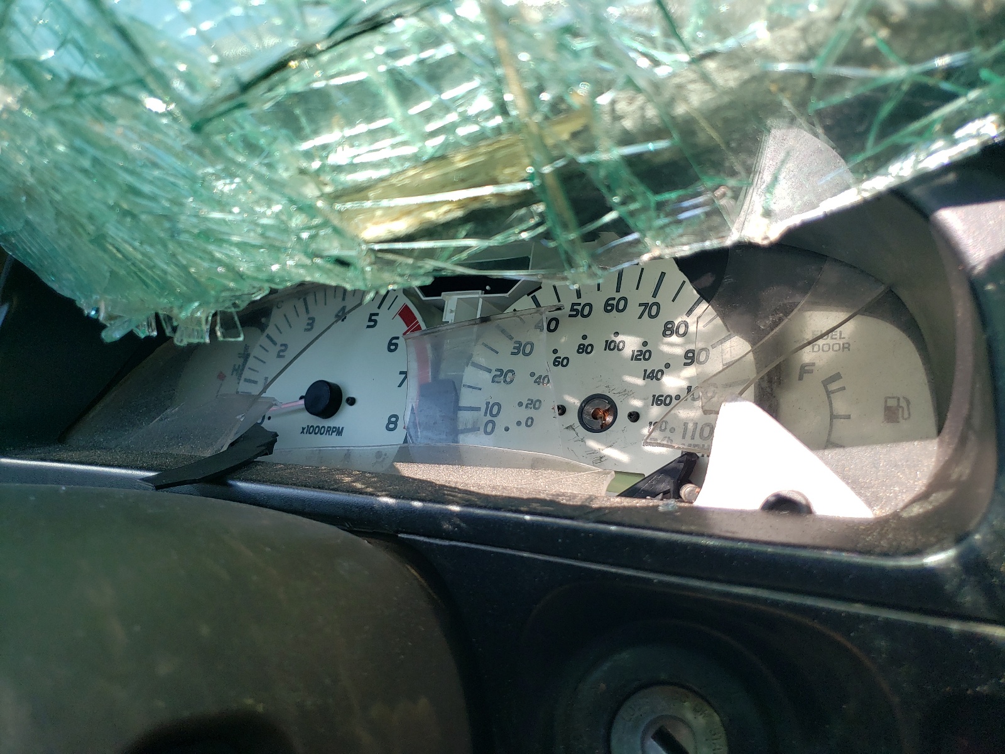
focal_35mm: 26
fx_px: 755
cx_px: 502
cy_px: 377
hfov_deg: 67.3
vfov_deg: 53.1
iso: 50
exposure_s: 1/667
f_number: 1.5
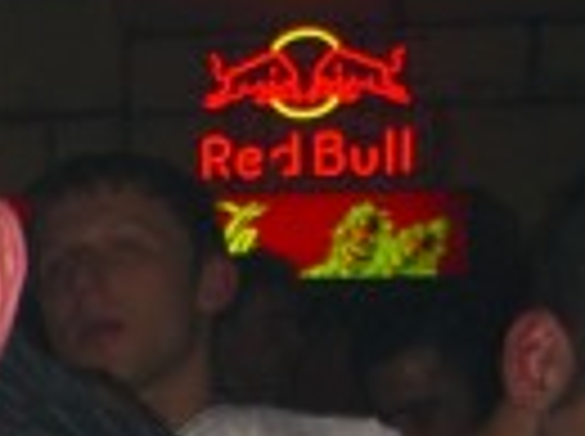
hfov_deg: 10.3
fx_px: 2969
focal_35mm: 176
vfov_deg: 8.3
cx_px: -621
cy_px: 593
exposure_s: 1/60
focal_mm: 7.9
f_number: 2.8
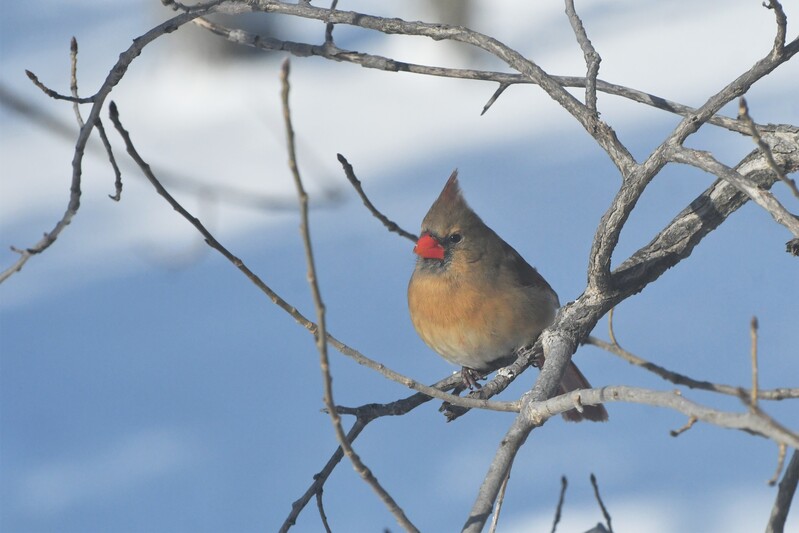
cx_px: 400
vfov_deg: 4.7
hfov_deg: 7.0
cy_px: 266
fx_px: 6493
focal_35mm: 292
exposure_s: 1/5000
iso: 800
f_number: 8
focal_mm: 195
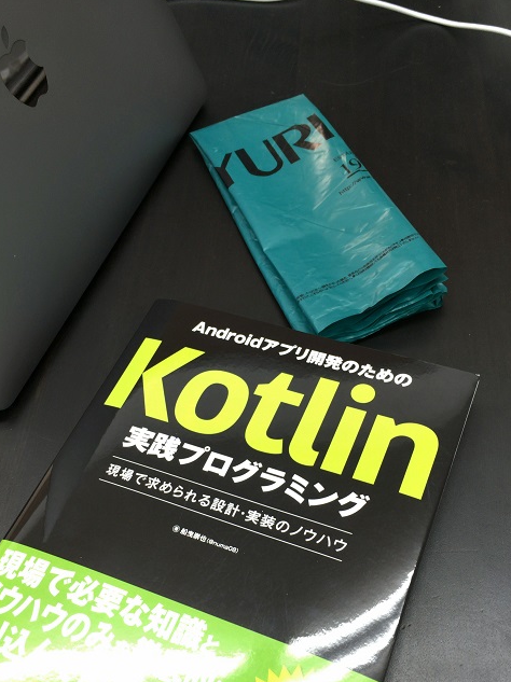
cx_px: 252
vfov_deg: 49.6
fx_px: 729
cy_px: 429
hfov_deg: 38.6
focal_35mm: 37
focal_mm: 4.15
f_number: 2.2
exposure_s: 1/30
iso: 64
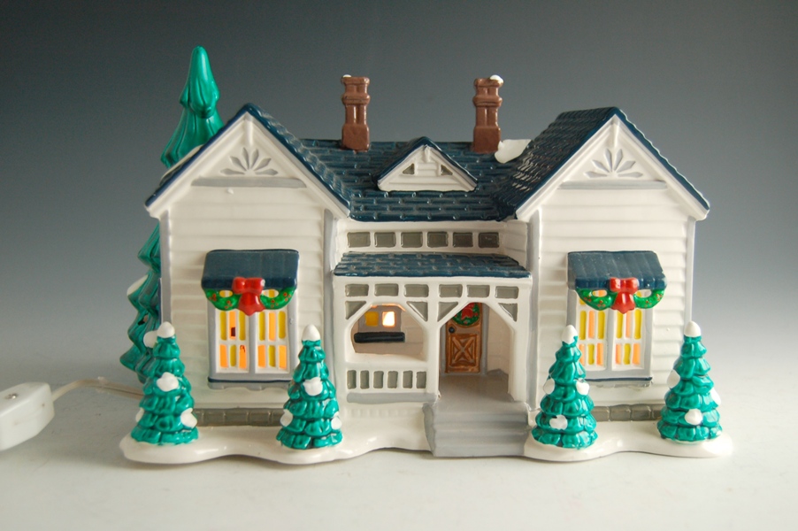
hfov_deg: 43.6
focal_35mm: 45
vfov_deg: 29.8
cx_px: 399
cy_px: 266
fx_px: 997
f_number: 4.2
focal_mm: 30
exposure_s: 1/60
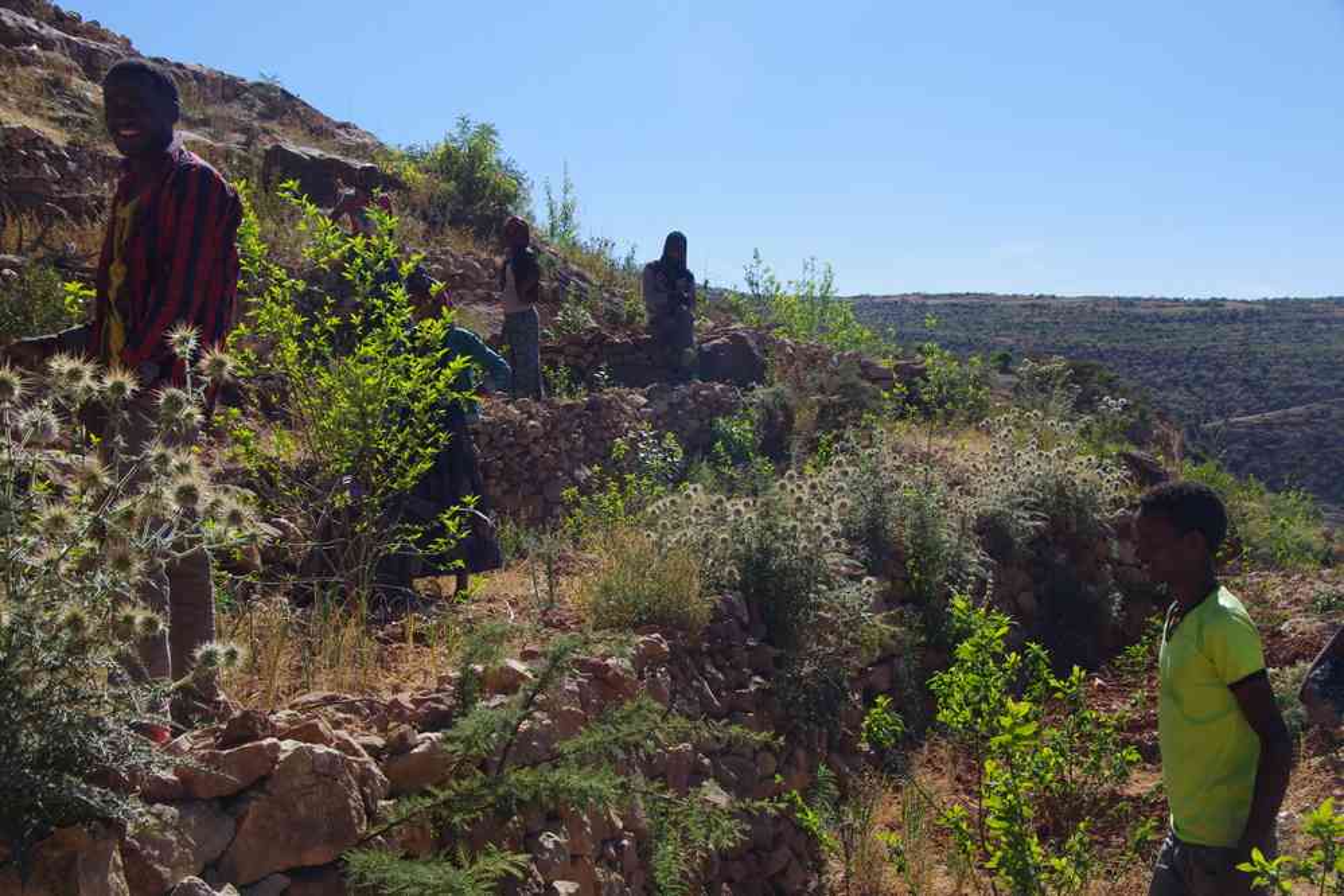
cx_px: 672
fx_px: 2173
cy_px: 448
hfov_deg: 34.4
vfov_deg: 23.3
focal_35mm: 58
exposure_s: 1/80
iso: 200
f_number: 11
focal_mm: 38.8
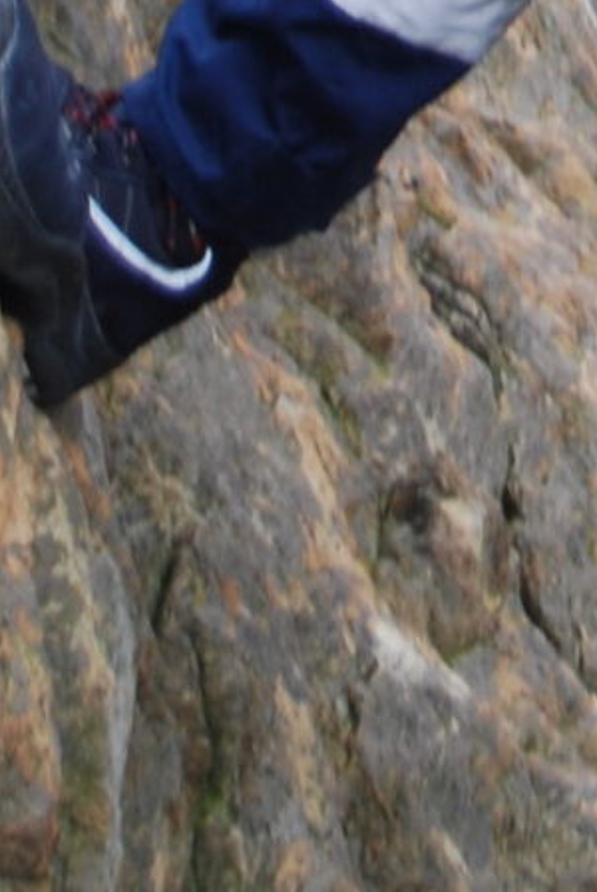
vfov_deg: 4.2
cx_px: 1194
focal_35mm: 472
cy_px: -1545
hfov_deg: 2.9
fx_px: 11701
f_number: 5.6
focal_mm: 55
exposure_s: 1/125
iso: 180
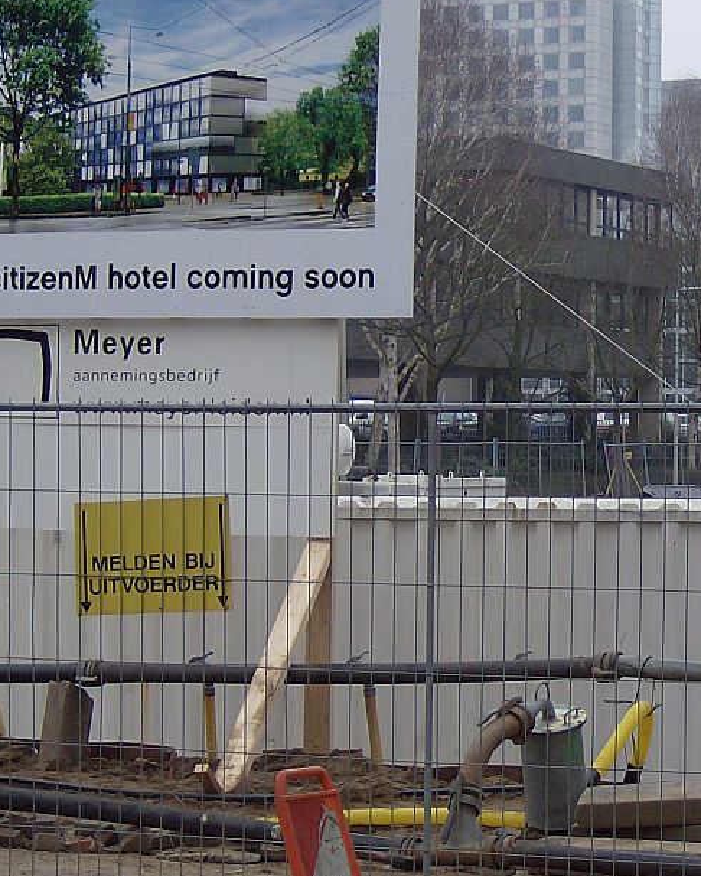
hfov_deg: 13.3
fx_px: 2981
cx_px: 597
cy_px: 421
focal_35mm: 115
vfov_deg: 16.7
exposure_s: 1/270
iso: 100
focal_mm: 11.6
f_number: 3.7
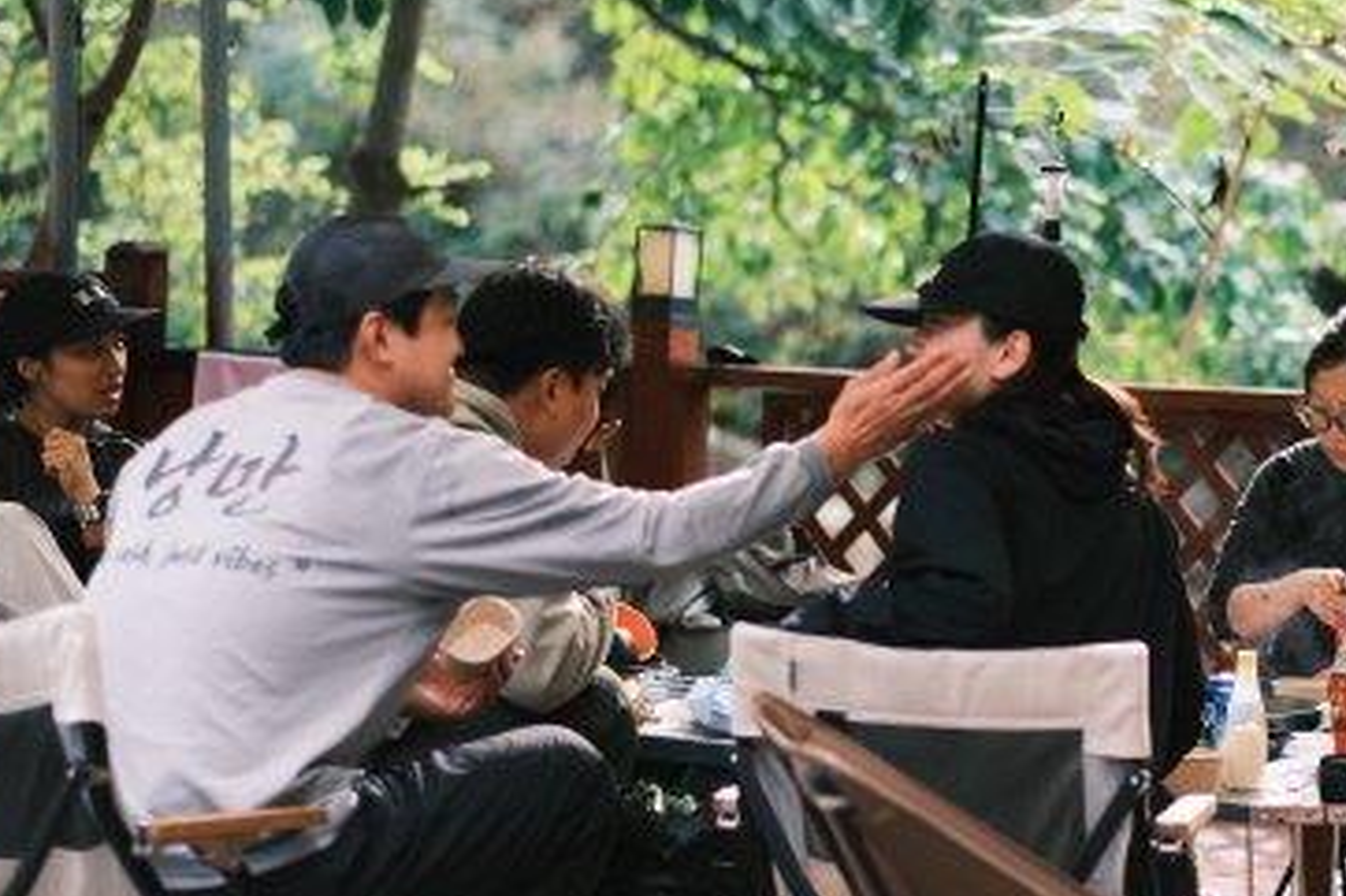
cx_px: 814
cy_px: 415
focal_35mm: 116
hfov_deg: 17.6
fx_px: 4335
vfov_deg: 11.8
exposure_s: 1/850
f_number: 1.4
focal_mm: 56
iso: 250
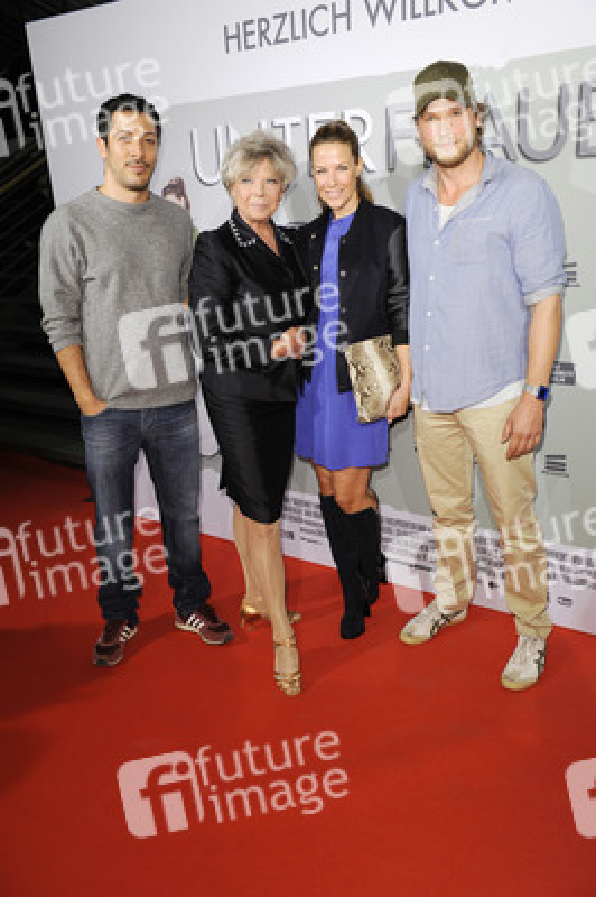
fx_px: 796
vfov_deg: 58.8
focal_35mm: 32
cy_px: 448
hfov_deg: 41.0
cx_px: 298
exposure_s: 1/160
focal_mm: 32
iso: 640
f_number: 5.6
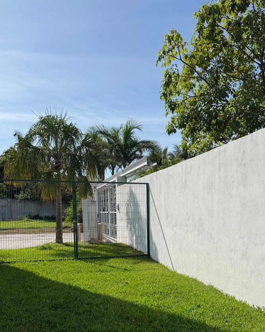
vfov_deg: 51.3
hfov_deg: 43.1
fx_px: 334
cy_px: 235
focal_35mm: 34
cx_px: 160
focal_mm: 6.76
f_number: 1.78
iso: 80
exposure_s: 1/7353
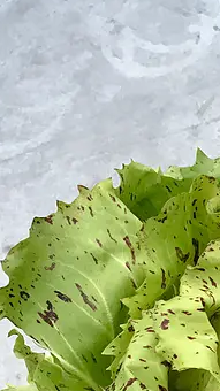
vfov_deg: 22.7
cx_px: 280
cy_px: 471
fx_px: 893
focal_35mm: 86
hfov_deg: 13.6
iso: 25
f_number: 2.2
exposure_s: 1/33
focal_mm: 4.15
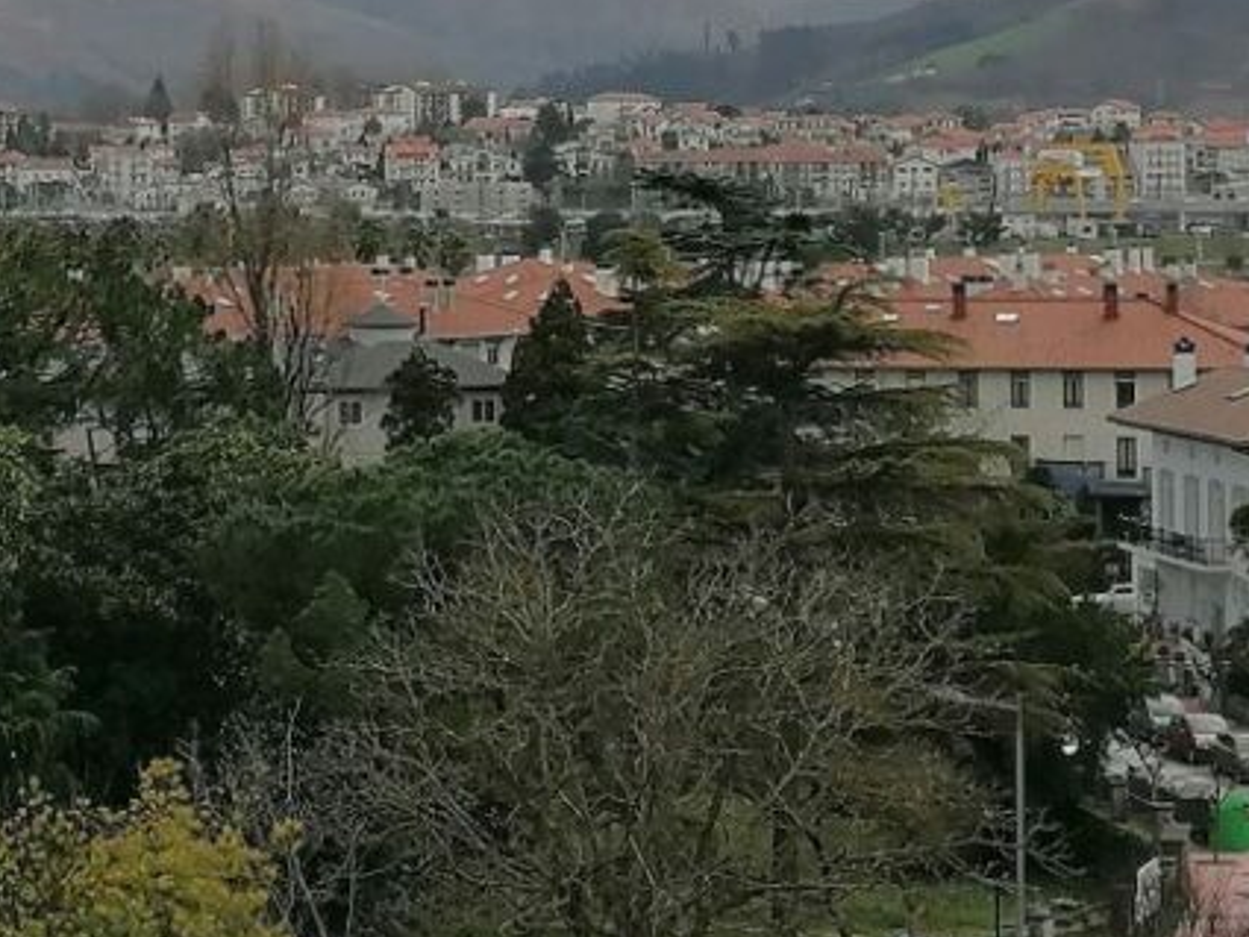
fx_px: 4692
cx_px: 220
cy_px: 173
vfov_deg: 11.4
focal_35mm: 130
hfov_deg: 15.1
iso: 50
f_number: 1.8
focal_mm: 4.75
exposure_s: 1/1399
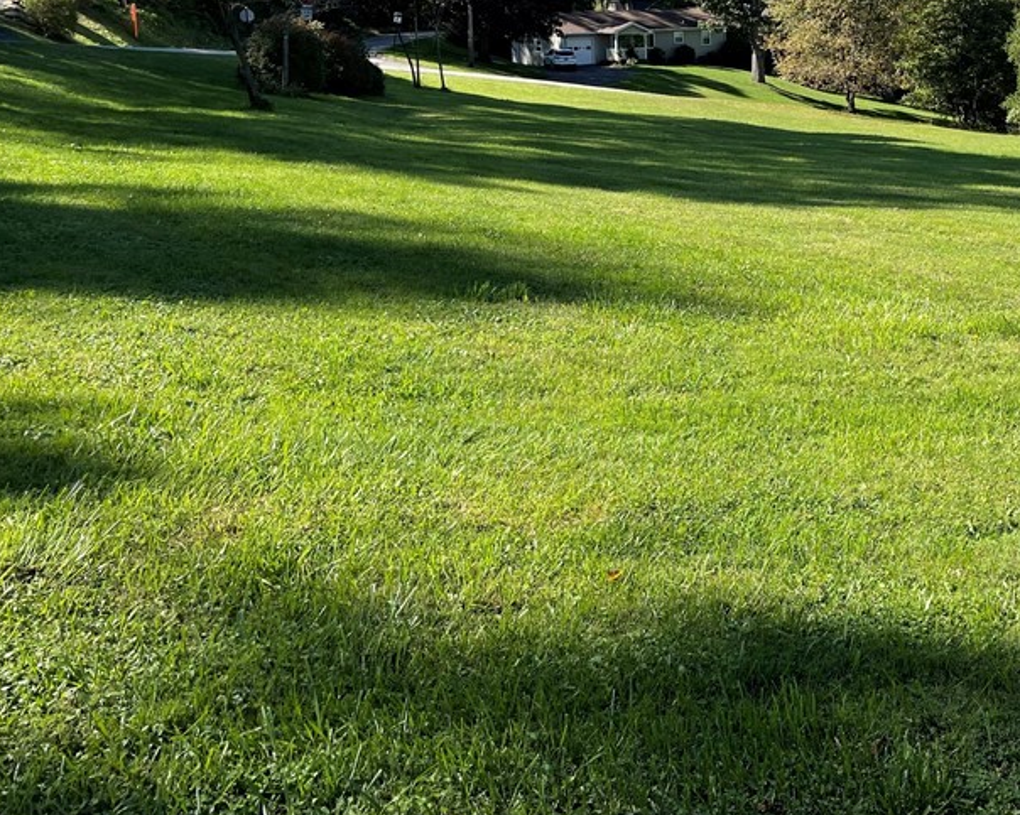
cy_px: 187
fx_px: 1298
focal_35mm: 43
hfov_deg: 41.4
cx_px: 790
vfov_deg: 34.0
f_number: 1.6
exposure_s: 1/1715
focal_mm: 4.2
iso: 32
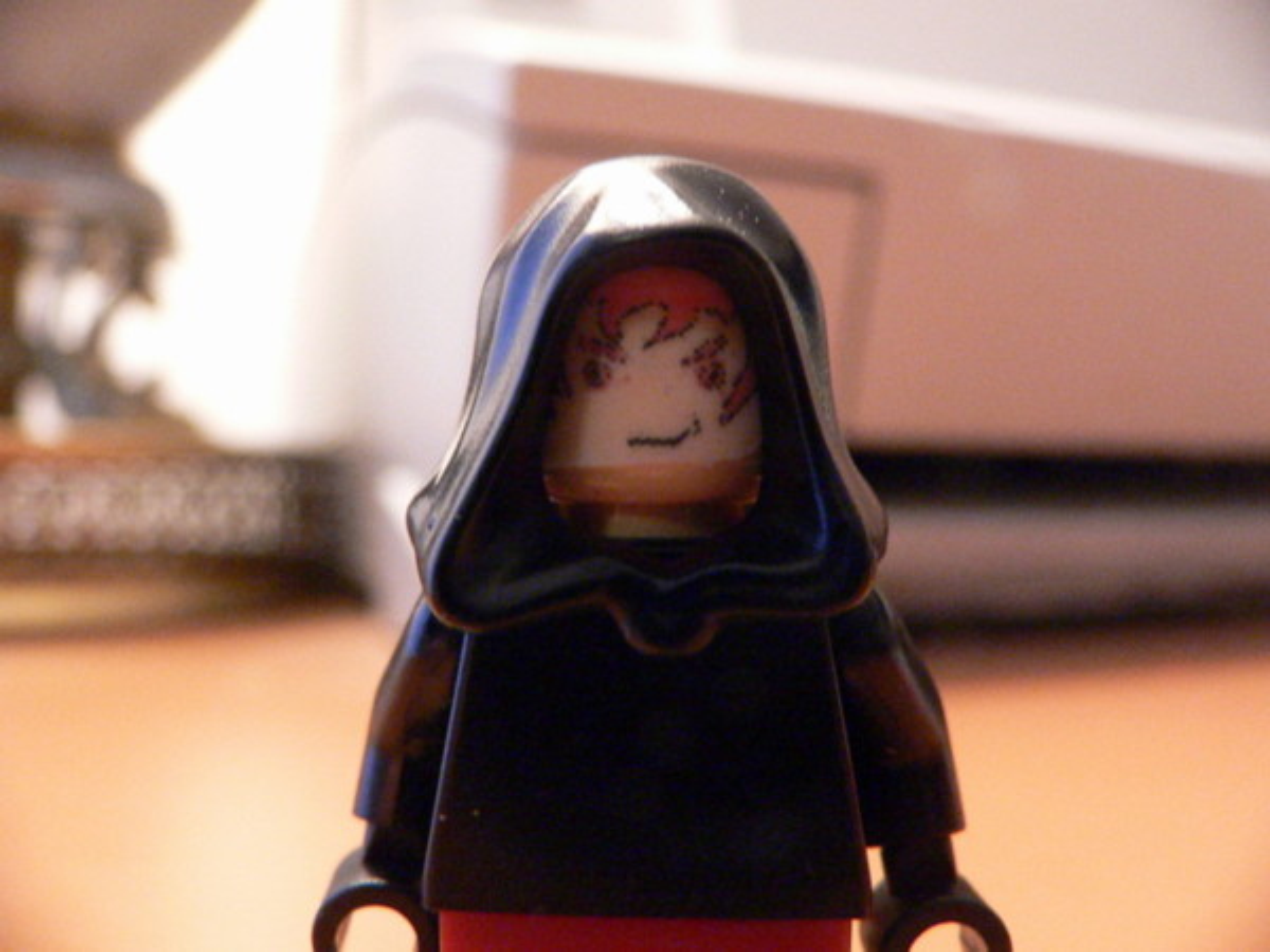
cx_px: 635
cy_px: 476
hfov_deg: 52.6
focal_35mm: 35
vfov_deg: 40.7
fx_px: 1284
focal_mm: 4.6
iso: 400
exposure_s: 1/15
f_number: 2.8
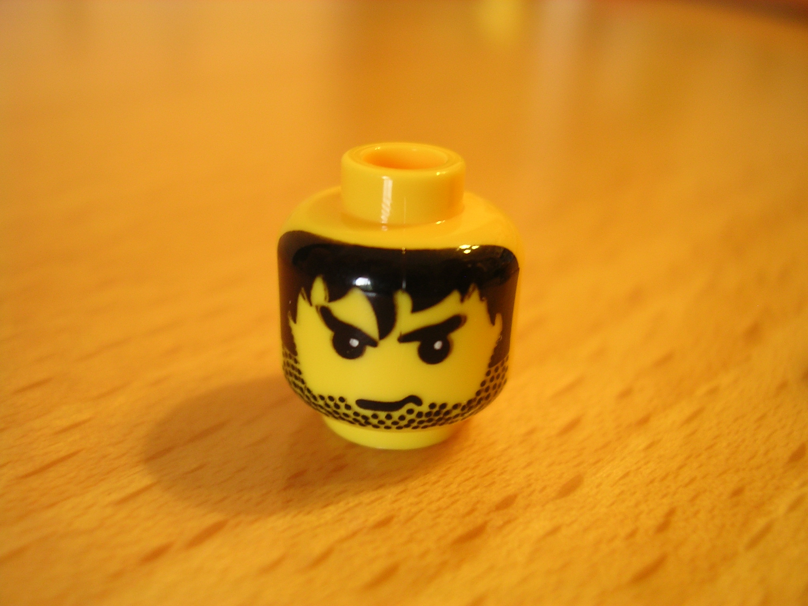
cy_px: 303
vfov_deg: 37.7
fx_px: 887
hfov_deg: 49.0
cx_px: 404
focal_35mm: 38
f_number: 2.8
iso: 108
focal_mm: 5.8
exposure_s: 1/3.8
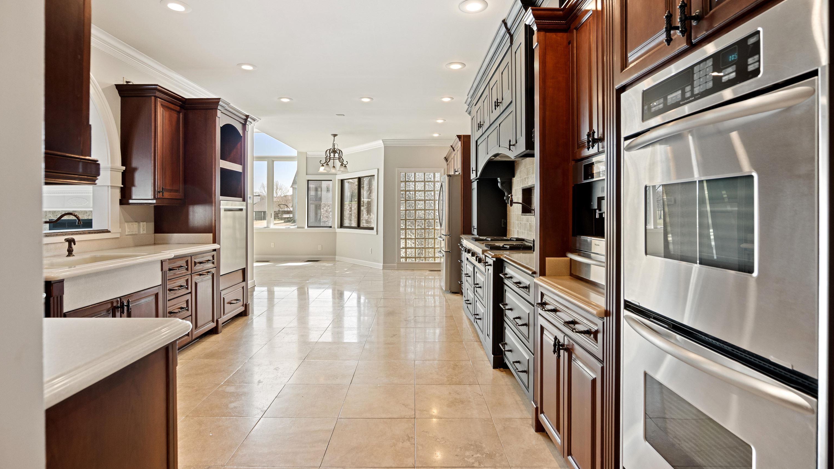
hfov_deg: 95.9
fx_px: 376
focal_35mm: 17
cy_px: 211
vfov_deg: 63.8
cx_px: 417
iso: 1250
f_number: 5.6
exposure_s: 1/20
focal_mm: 16
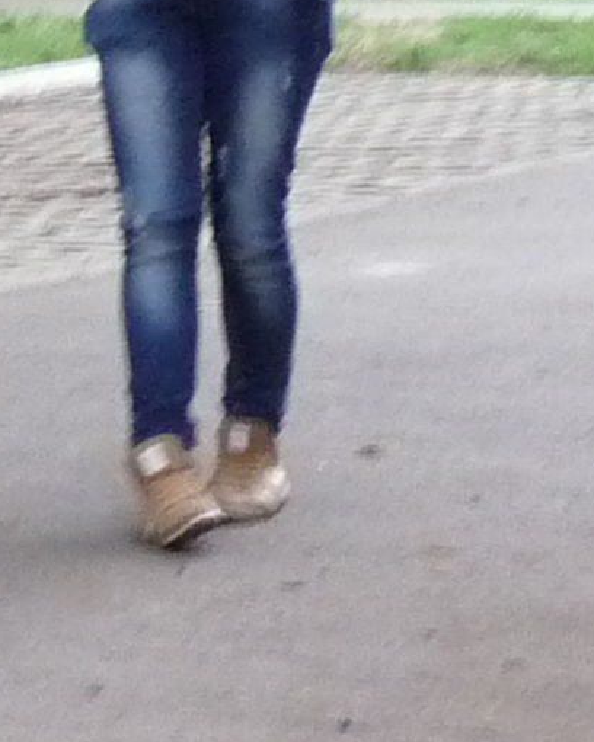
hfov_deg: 7.4
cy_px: 73
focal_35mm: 200
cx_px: -690
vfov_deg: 9.6
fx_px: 4395
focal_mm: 5.1
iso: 400
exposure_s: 1/160
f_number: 2.8
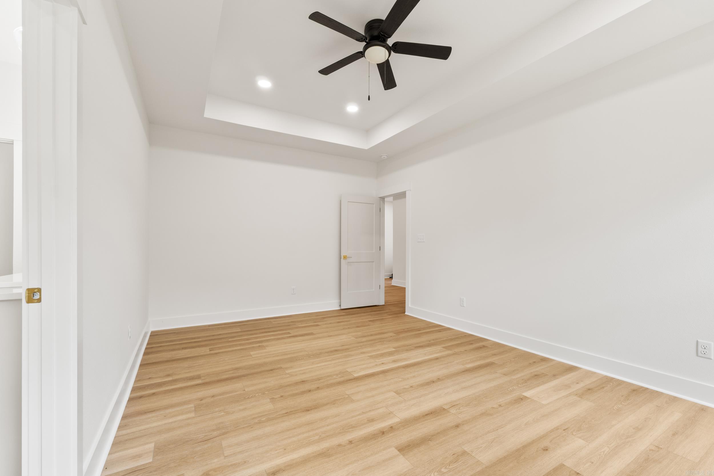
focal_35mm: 15
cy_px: 238
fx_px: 297
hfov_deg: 100.4
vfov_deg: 77.3
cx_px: 357
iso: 200
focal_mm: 10
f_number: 9
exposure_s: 1/3
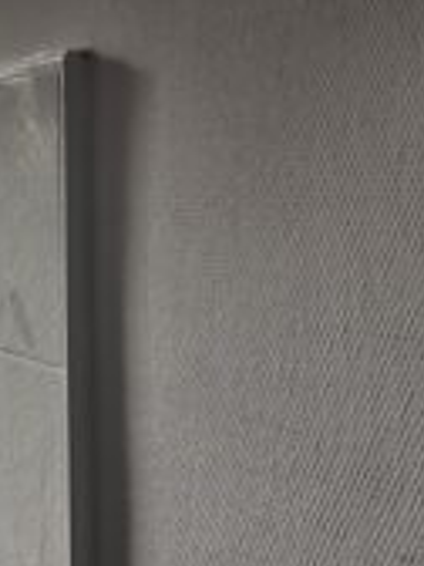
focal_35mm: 78
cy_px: 214
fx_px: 1274
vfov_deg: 25.0
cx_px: 5
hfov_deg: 18.4
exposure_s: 1/100
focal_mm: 4.75
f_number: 1.8
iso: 200
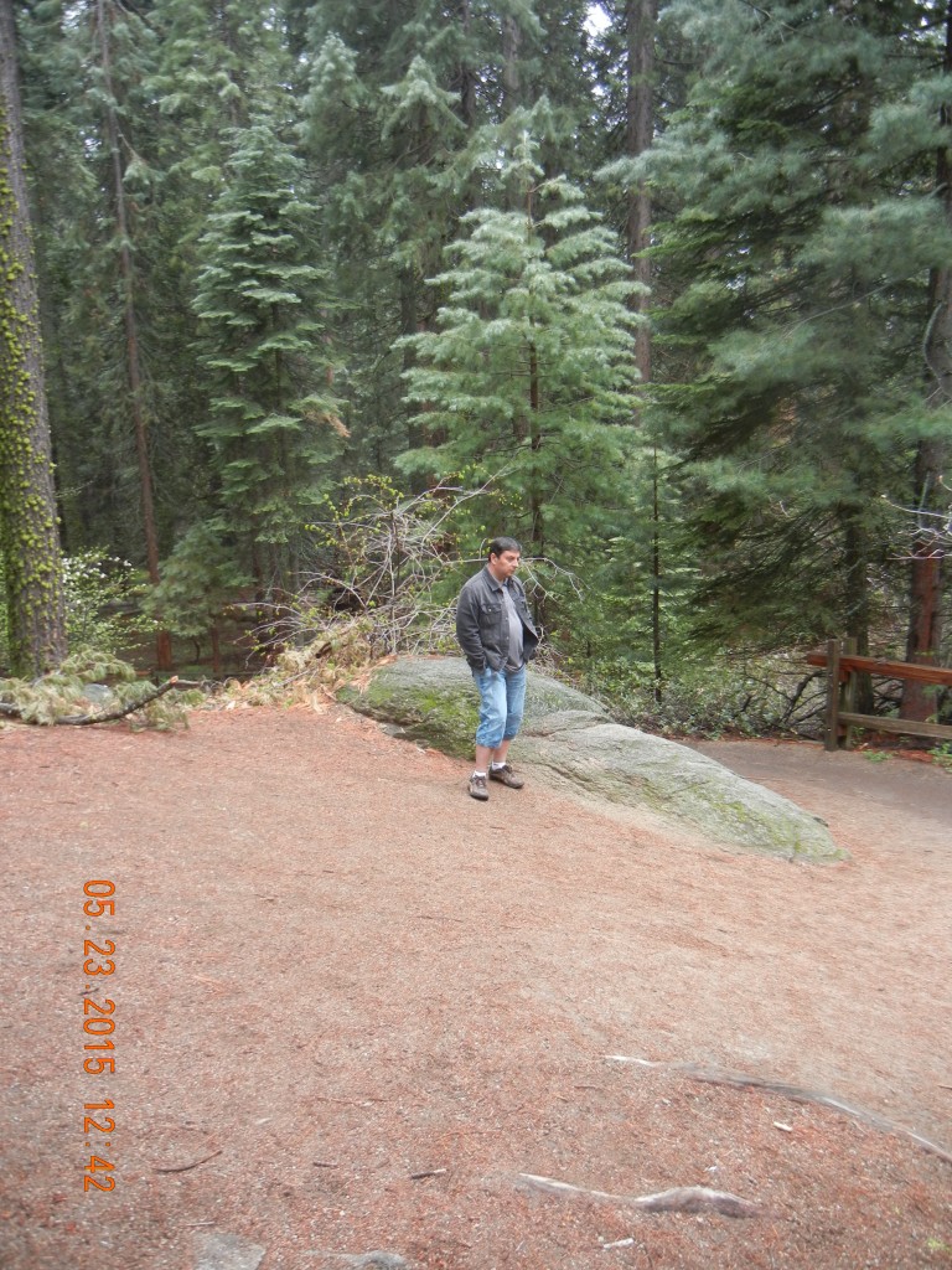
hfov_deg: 46.8
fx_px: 1100
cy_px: 635
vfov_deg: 60.0
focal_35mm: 30
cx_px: 476
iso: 167
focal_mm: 5.4
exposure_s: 1/60
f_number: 3.5
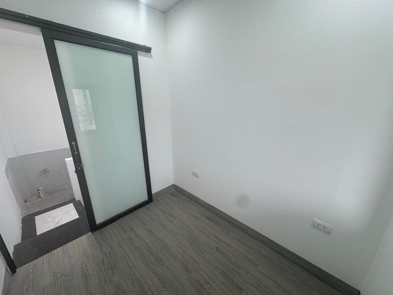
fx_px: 159
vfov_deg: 85.7
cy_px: 148
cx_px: 196
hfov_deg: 102.1
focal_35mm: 14
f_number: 2.2
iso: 125
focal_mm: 2.22
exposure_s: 1/99
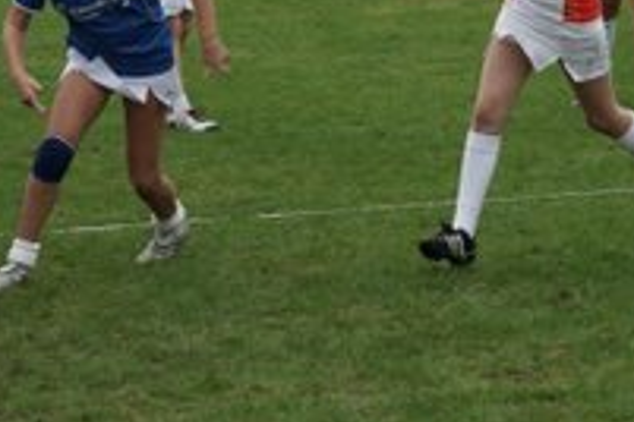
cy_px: -128
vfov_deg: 5.7
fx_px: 4209
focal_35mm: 239
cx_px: 634
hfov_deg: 8.6
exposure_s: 1/250
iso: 100
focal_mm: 50
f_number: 3.2
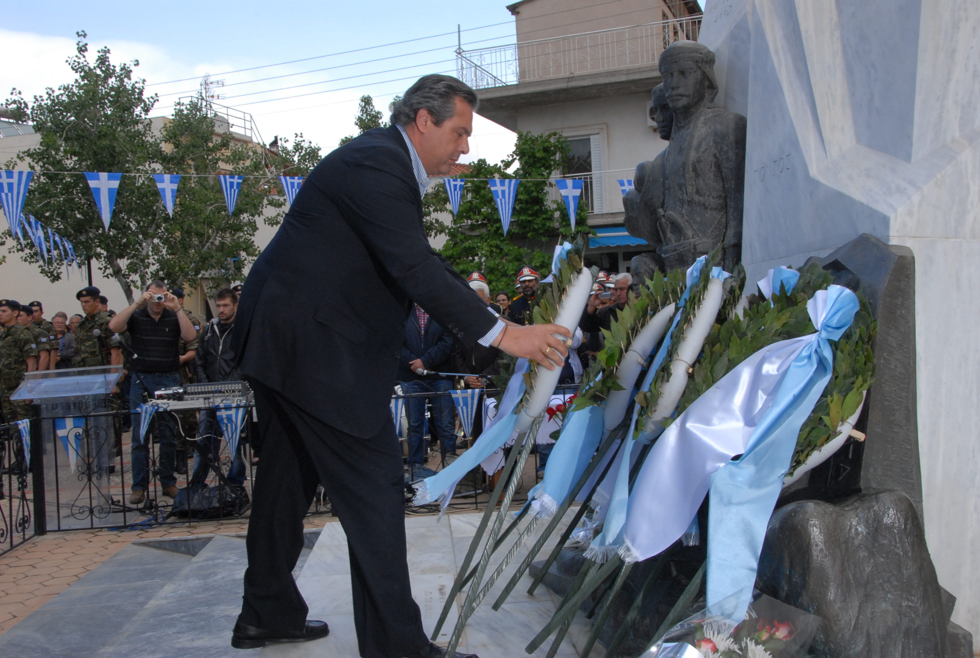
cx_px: 490
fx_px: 982
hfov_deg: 53.0
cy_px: 329
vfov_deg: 37.0
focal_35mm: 36
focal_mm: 24
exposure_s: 1/160
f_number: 14
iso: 400
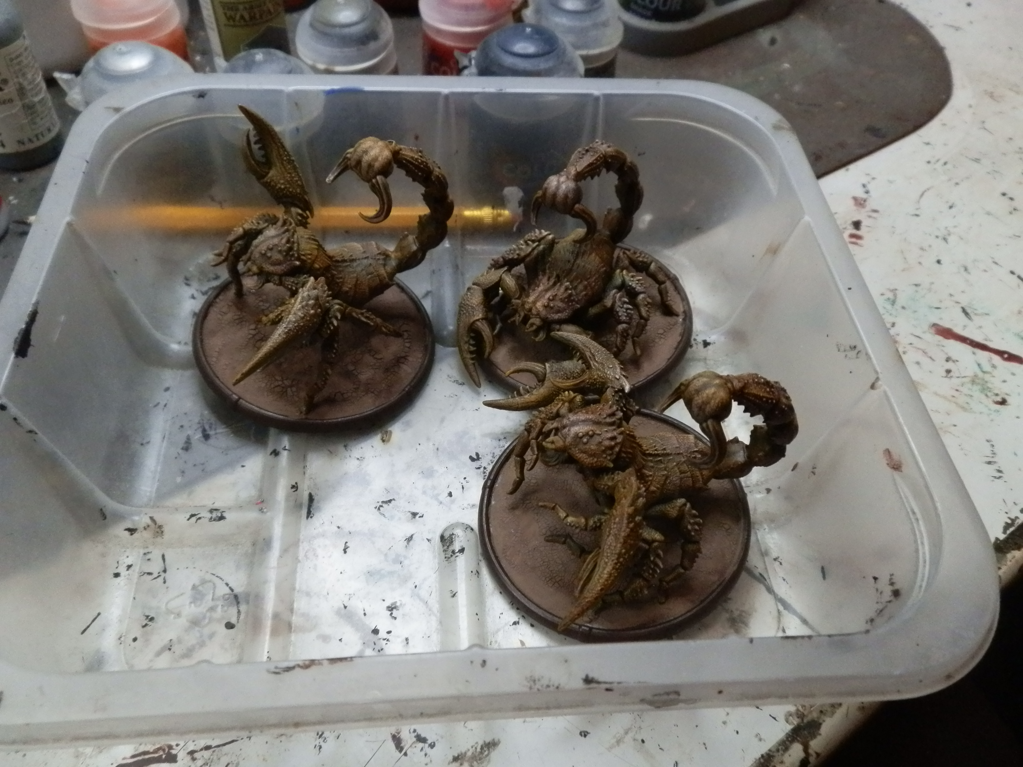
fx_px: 827
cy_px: 384
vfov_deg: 49.7
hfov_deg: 63.4
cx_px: 512
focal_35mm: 28
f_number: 3.1
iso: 400
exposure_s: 1/200
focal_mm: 5
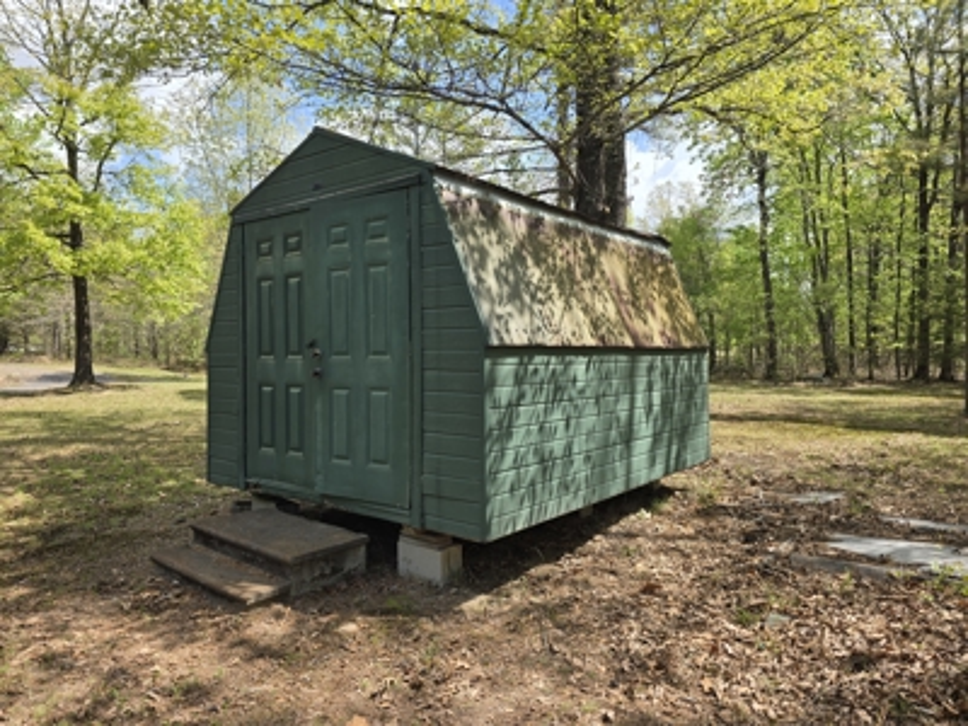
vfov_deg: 58.9
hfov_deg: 73.9
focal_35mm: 23
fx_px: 643
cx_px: 484
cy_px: 363
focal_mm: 6.3
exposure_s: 1/353
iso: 12
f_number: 1.7
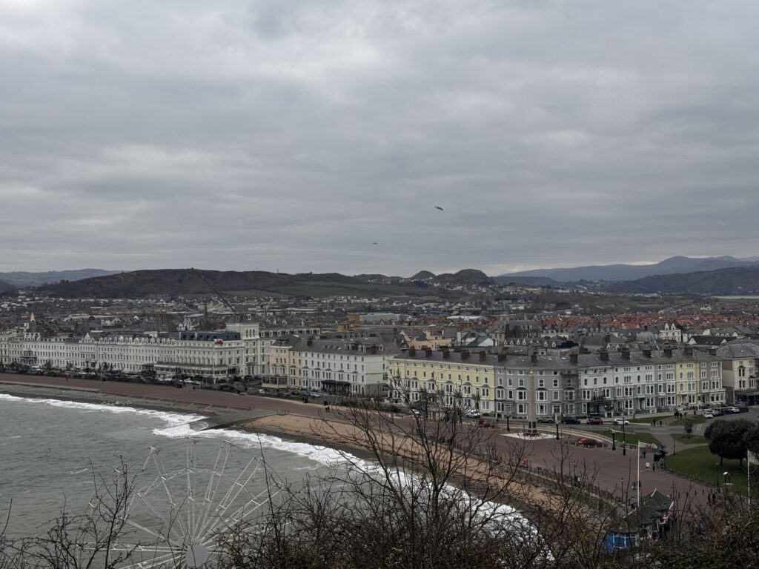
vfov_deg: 30.3
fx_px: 1052
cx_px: 380
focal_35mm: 48
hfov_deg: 39.7
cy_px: 284
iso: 64
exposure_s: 1/2833
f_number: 1.78
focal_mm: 6.76
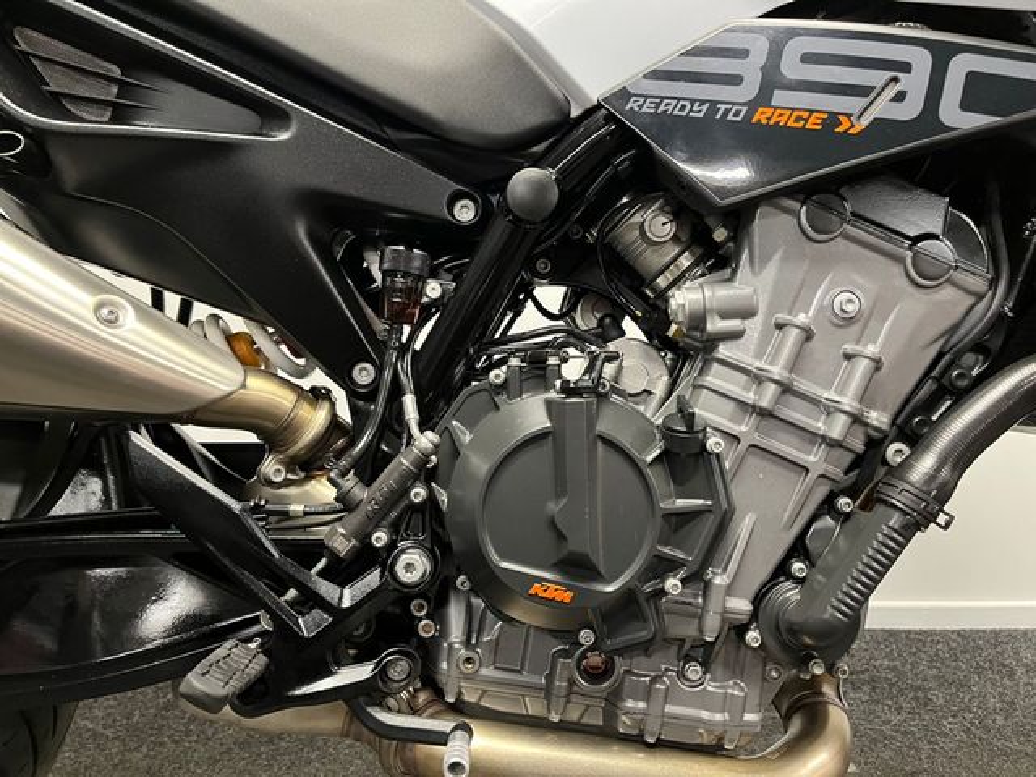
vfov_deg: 53.1
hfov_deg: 67.3
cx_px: 518
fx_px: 778
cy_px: 388
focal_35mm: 26
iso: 400
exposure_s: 1/33
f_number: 1.6
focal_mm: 5.1
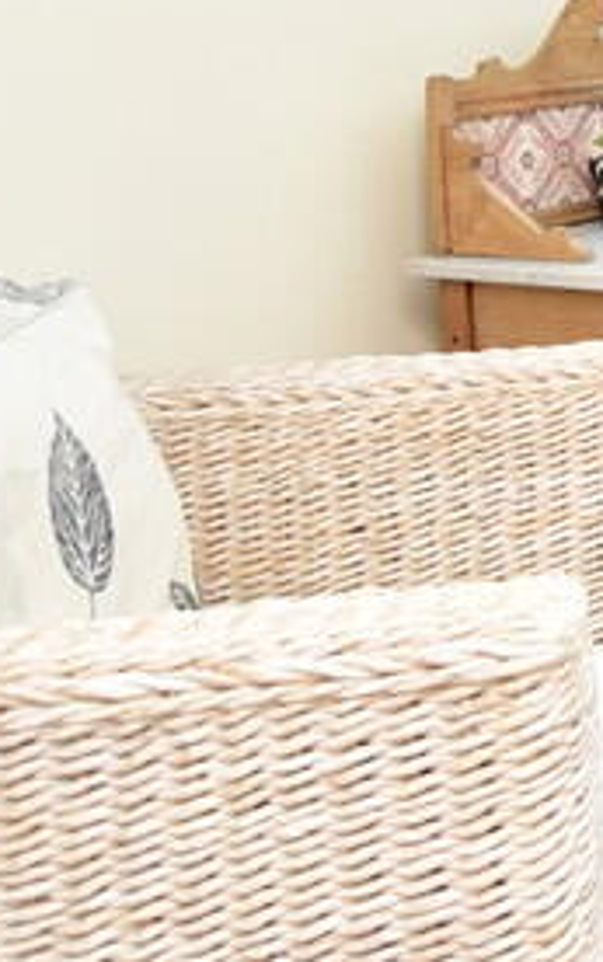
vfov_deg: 28.0
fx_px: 1784
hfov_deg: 15.6
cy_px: -45
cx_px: 1178
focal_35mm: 68
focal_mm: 18
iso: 250
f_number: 7.1
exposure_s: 1/40
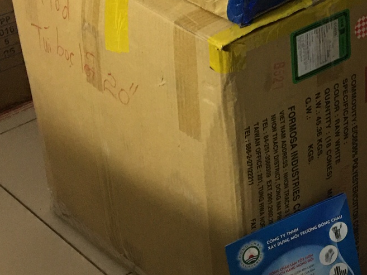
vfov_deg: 16.4
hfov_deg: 20.1
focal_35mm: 89
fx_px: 944
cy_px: 30
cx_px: 479
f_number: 2.2
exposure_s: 1/10
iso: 80
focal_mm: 4.15
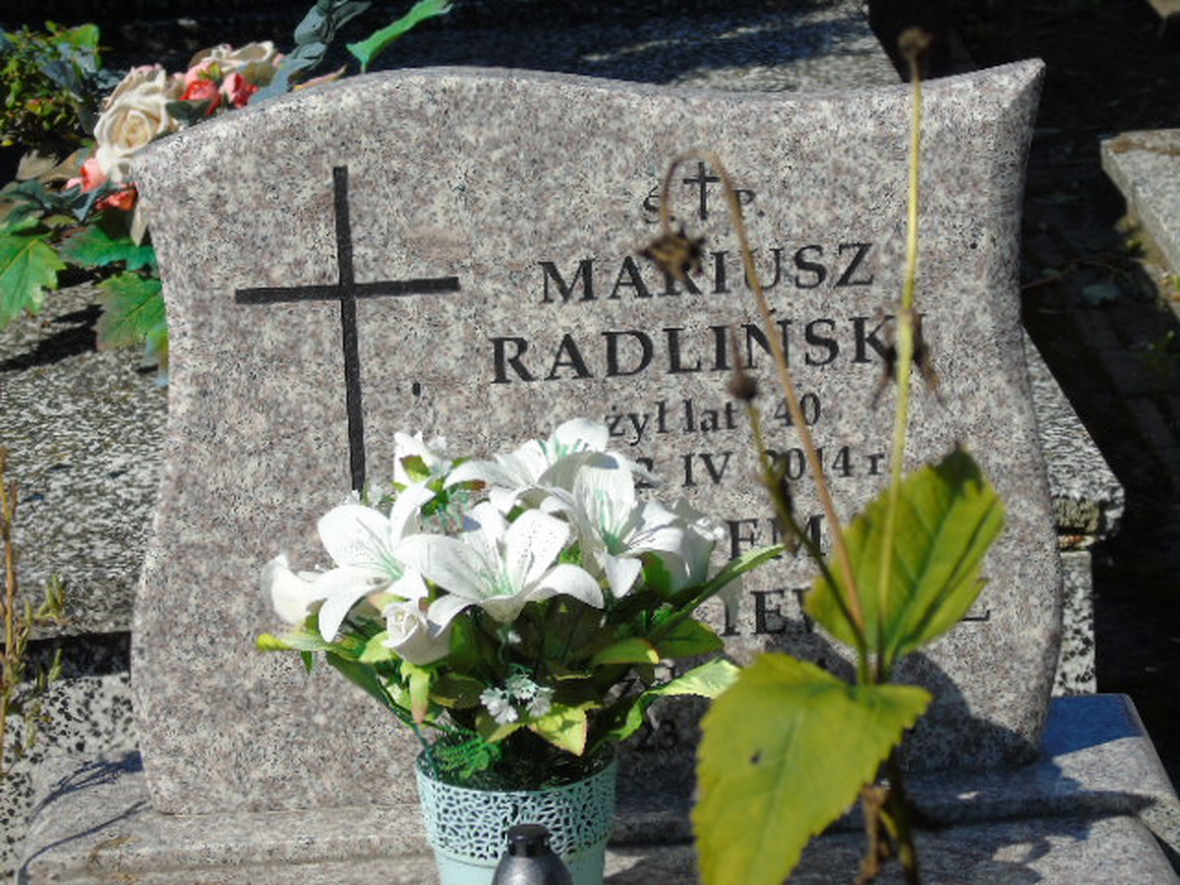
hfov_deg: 13.9
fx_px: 4841
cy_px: 442
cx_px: 590
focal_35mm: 142
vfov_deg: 10.4
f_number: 4.7
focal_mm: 25
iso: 80
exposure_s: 1/640
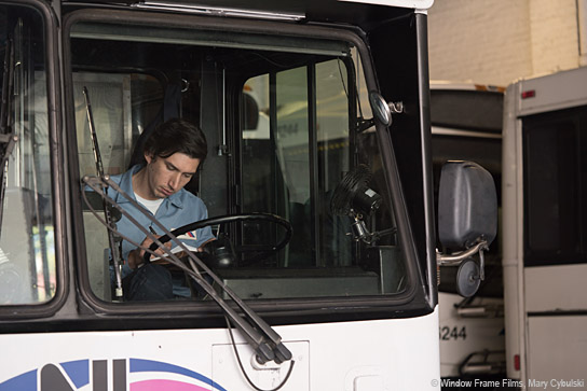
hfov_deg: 22.6
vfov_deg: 15.2
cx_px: 294
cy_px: 196
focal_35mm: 90
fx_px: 1468
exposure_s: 1/100
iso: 800
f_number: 3.5
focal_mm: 90
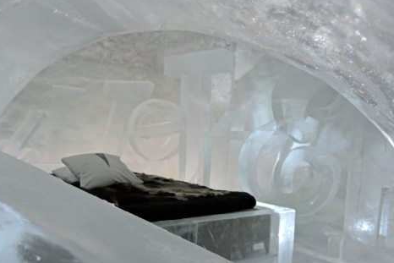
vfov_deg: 43.6
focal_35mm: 30
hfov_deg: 61.7
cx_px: 171
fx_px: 328
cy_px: 146
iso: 400
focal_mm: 4.3
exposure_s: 1/10
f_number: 3.3
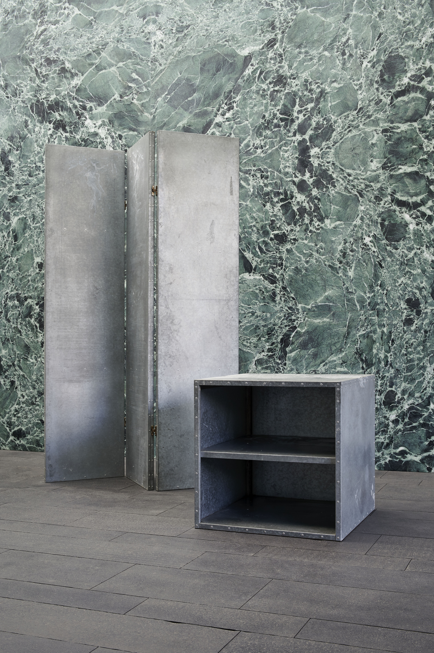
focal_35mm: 44
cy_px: 326
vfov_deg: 44.5
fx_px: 797
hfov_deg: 30.5
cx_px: 217
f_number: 13
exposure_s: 1/6
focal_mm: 44
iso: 200
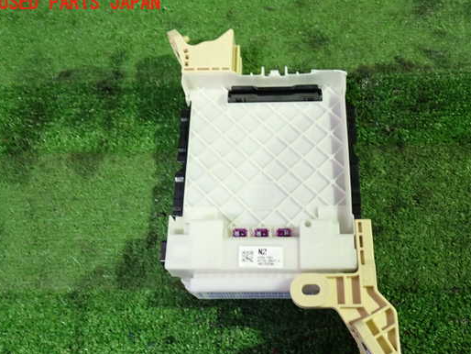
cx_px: 268
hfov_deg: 52.4
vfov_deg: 40.7
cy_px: 198
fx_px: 476
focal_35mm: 35
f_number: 2.3
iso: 500
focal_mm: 5.4
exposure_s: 1/30
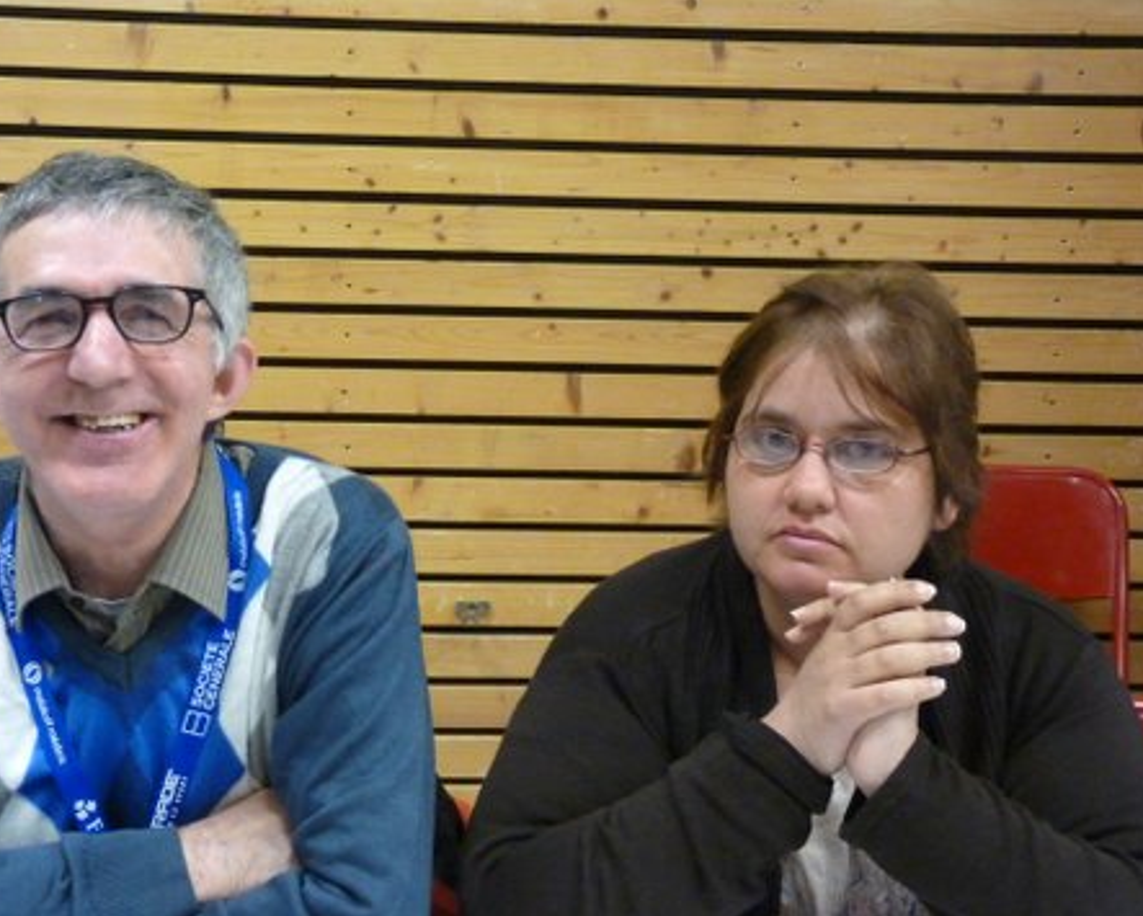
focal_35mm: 56
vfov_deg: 27.2
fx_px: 1896
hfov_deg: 33.5
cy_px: 457
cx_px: 537
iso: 800
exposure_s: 1/30
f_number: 3.2
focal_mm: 9.5
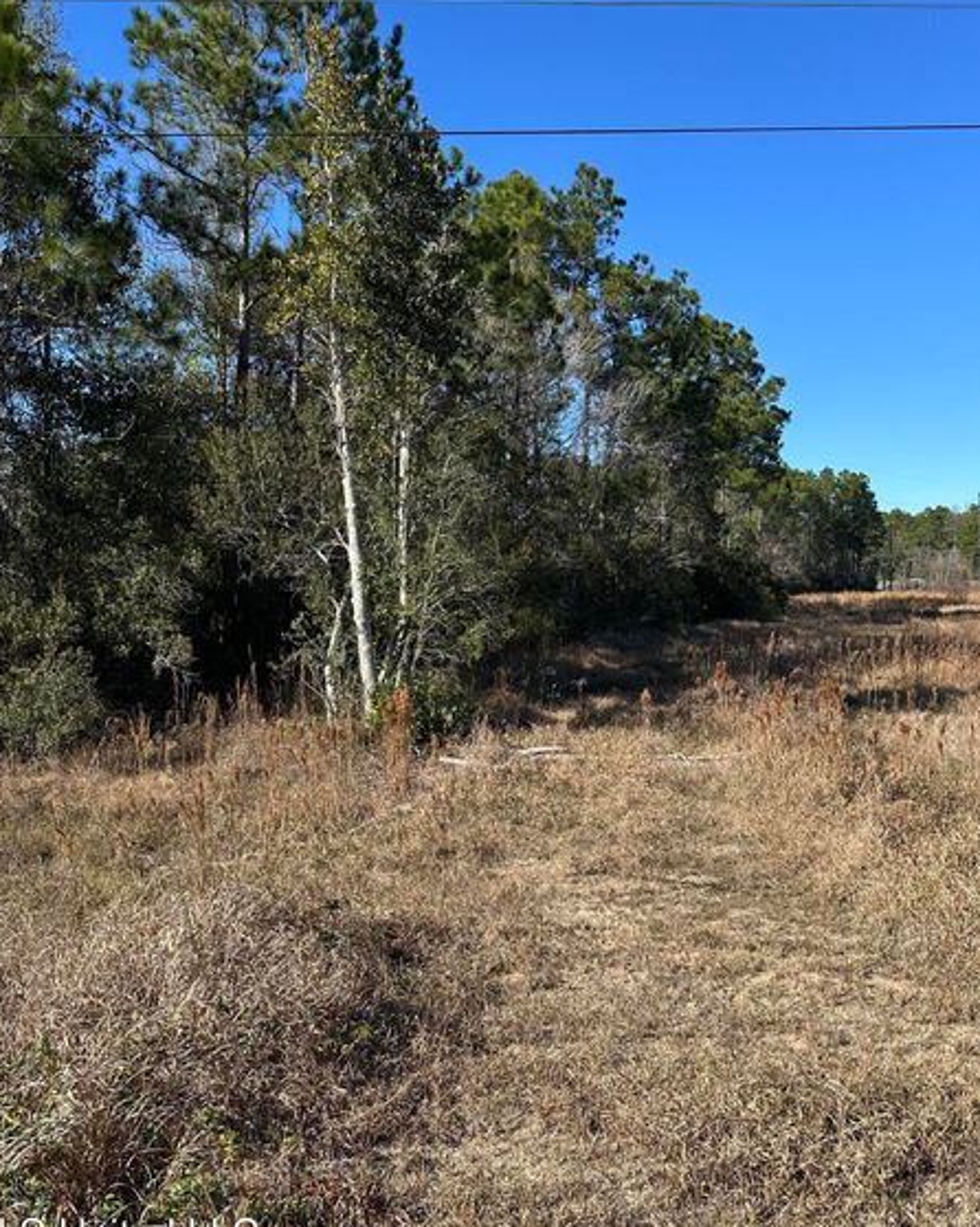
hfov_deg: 51.5
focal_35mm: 28
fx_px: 1016
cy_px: 568
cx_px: 508
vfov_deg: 62.2
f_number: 1.78
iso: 80
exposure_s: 1/2732
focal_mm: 6.86
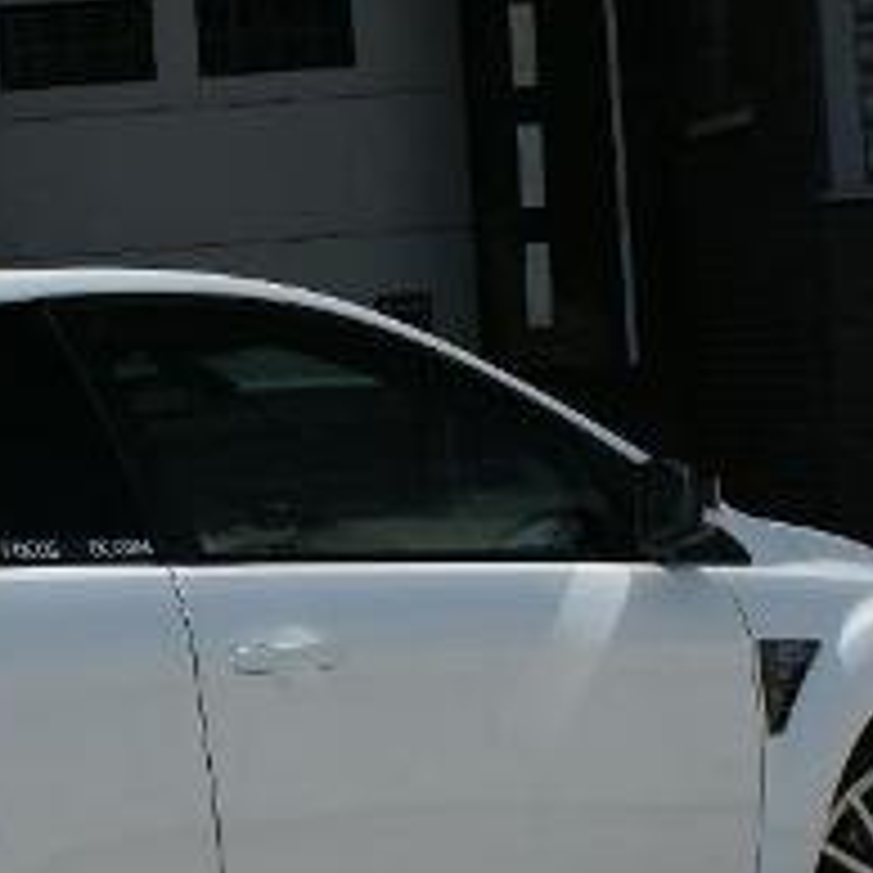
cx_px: -130
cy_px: 484
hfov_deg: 9.1
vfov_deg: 9.2
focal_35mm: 189
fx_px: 5404
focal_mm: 45
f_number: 9
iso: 100
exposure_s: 1/200
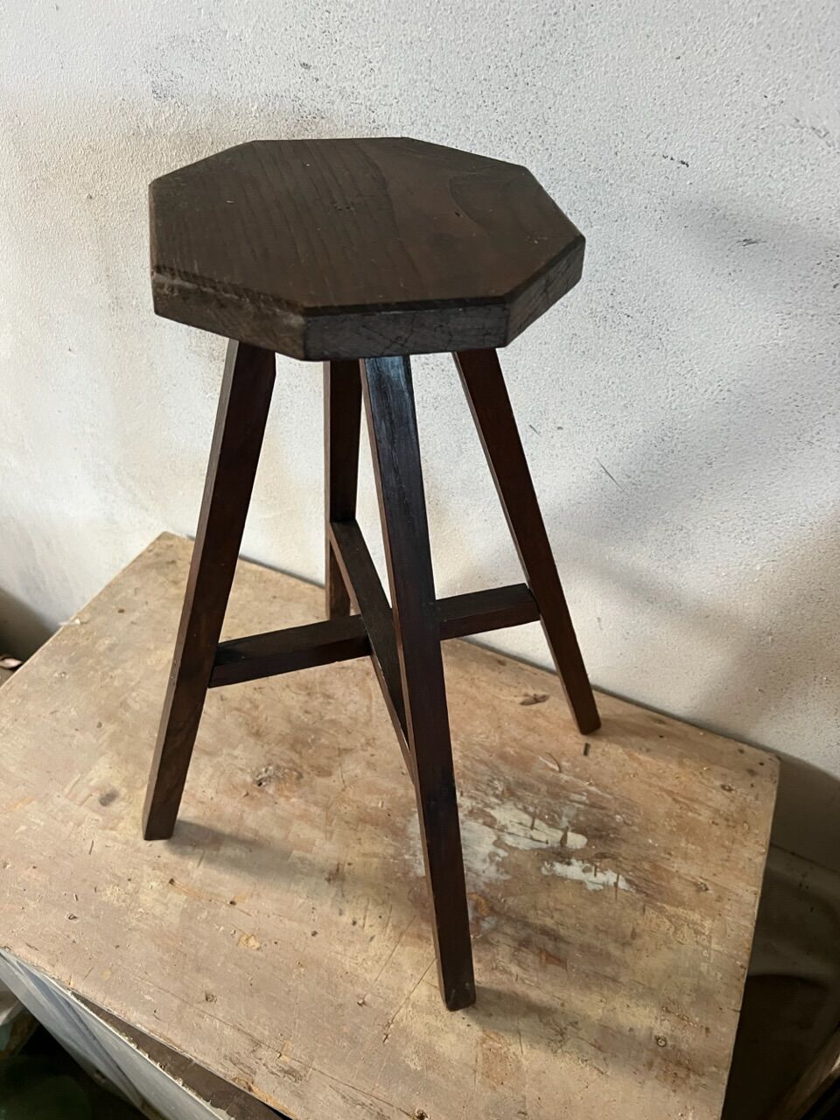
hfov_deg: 53.1
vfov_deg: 67.3
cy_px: 560
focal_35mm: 26
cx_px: 420
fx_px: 841
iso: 400
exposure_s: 1/60
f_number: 1.5
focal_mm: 5.7
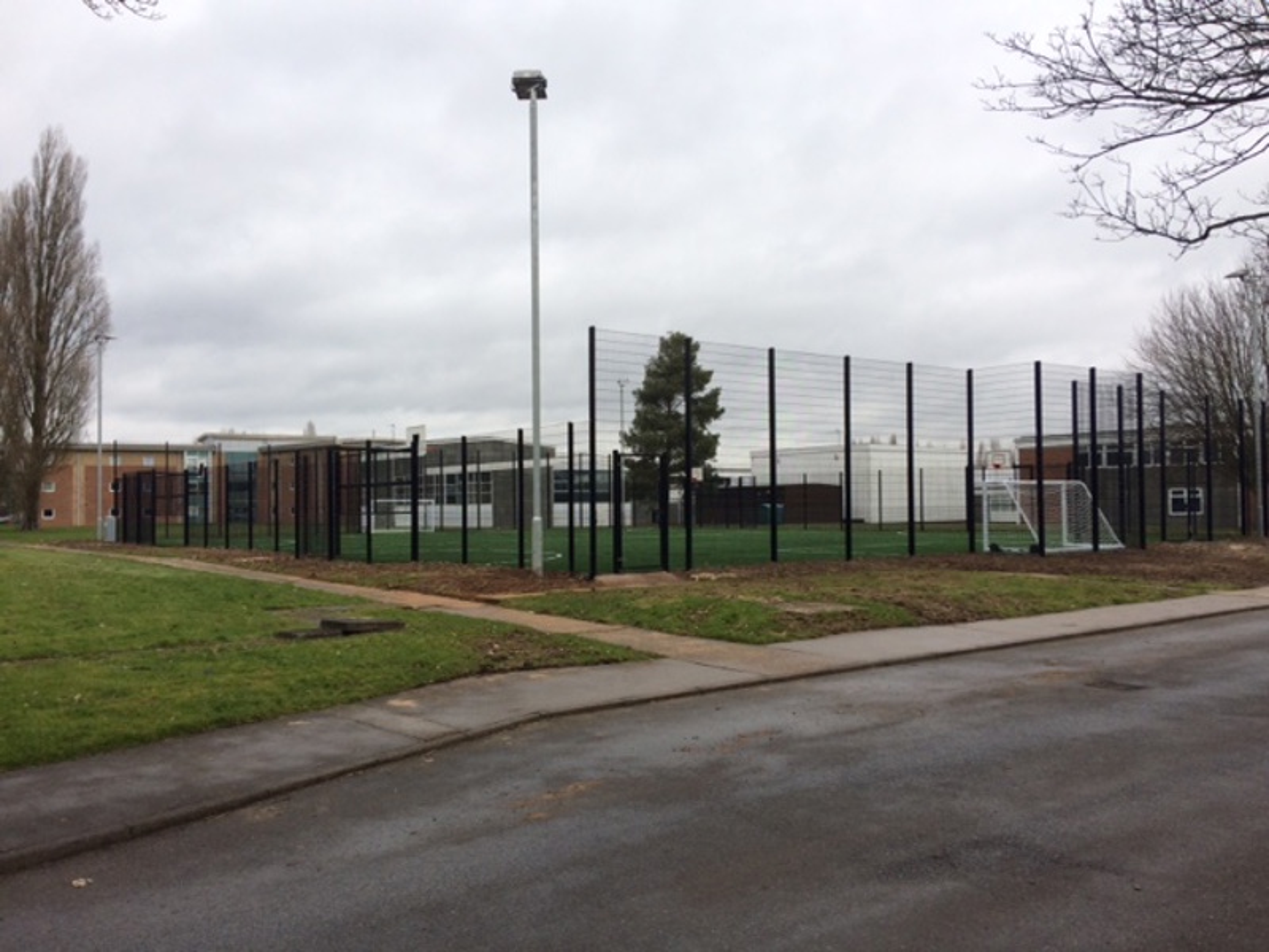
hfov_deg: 61.7
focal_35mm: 29
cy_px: 476
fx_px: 1063
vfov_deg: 48.2
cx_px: 634
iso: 32
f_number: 2.2
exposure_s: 1/194
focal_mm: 4.15
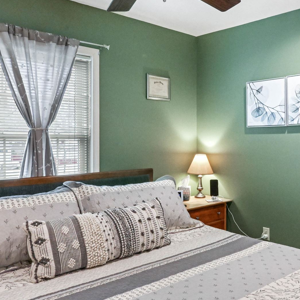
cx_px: 207
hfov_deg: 46.3
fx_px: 343
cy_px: 131
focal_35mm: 35
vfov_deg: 47.1
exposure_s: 1/30
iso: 4000
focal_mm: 14
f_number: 14
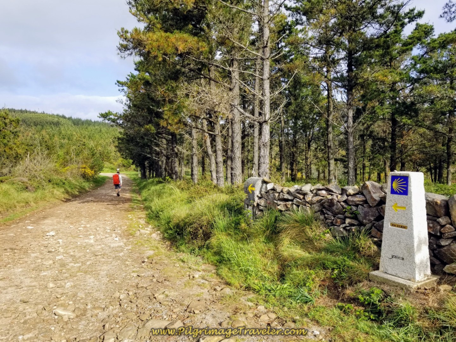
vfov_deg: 53.1
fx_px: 343
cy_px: 171
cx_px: 228
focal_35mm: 26
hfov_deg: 67.3
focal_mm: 4.3
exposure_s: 1/1244
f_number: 1.7
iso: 50
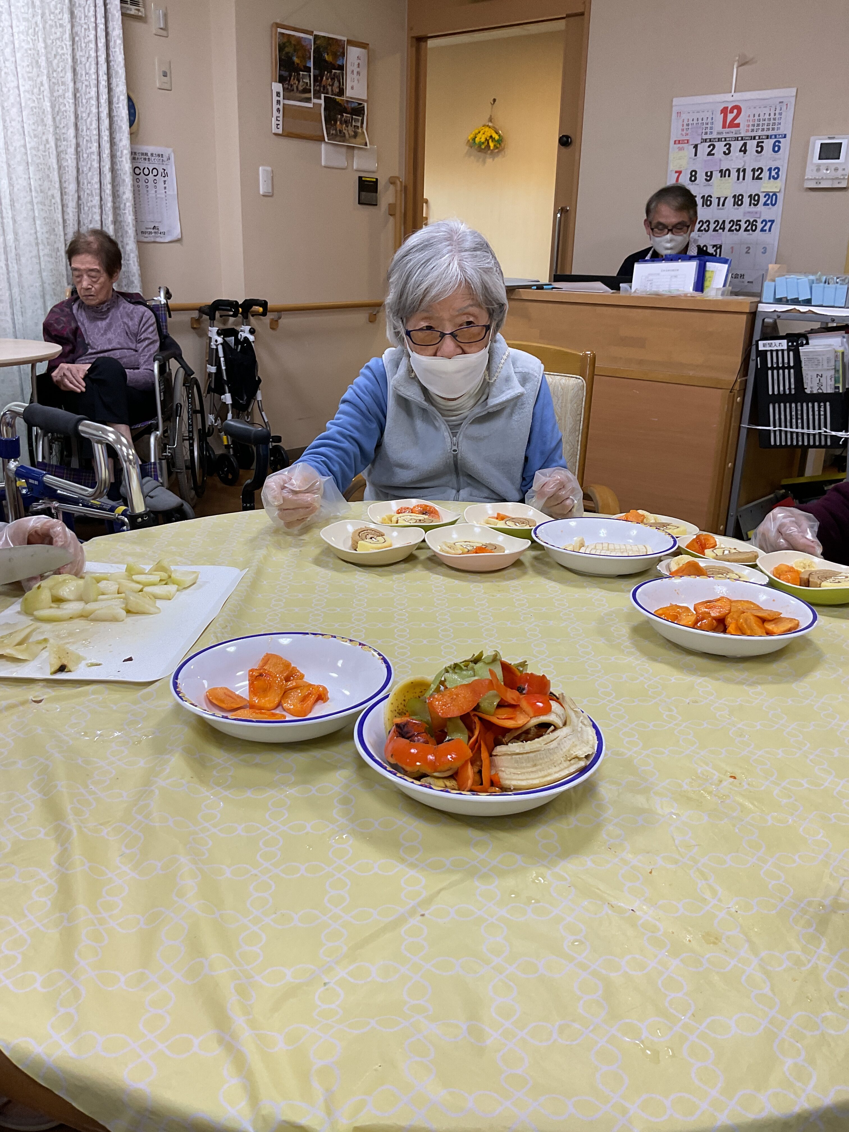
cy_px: 566
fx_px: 948
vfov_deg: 61.7
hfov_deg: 48.2
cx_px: 424
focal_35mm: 29
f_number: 1.8
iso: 40
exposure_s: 1/60
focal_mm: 3
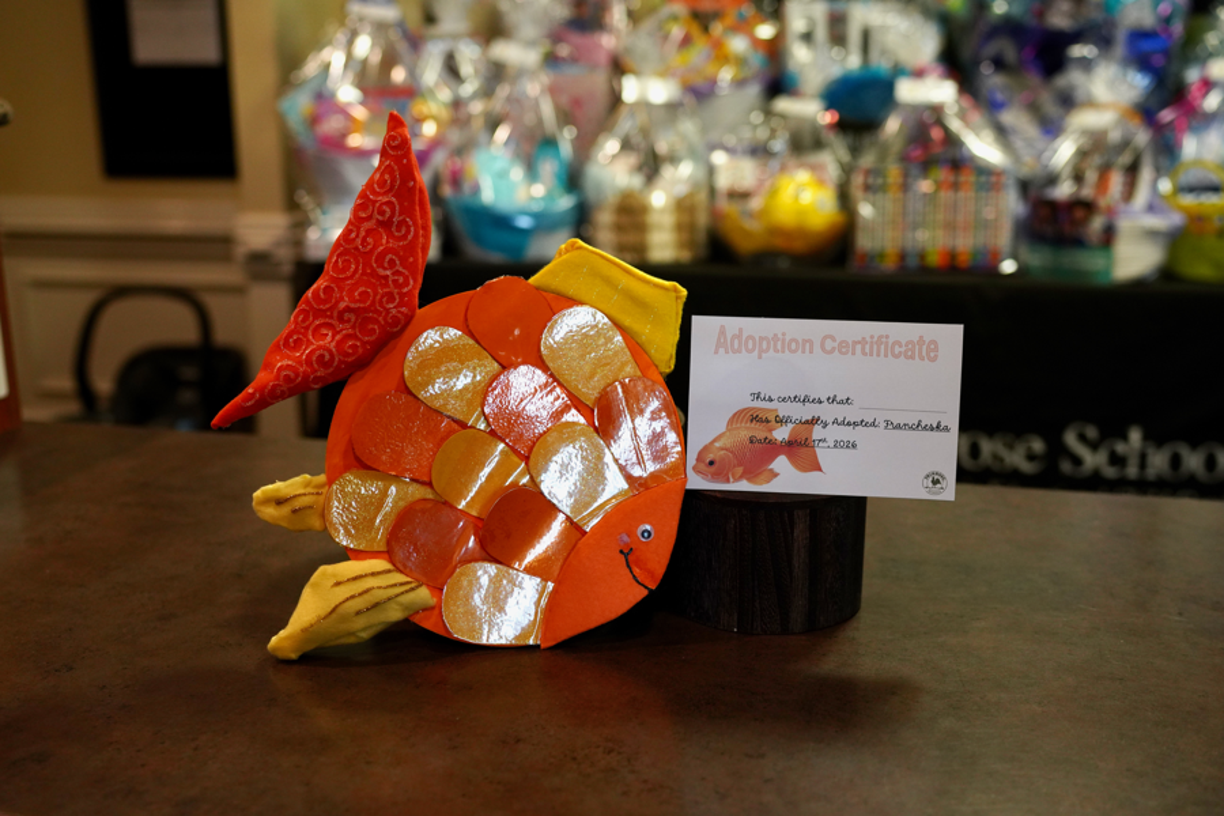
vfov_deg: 37.9
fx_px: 1190
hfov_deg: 54.4
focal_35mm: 35
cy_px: 408
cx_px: 612
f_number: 2.5
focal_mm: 35
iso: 1600
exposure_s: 1/160
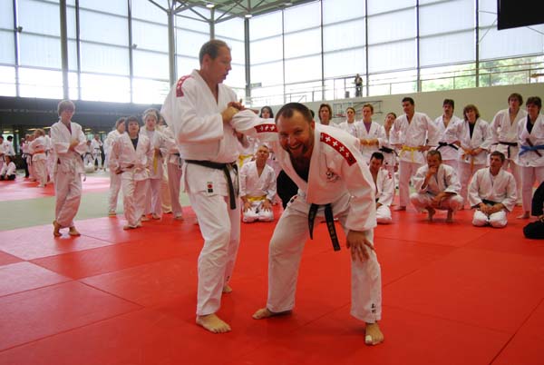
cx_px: 272
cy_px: 182
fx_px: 454
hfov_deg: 61.9
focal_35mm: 30
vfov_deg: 43.7
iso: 200
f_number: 3.8
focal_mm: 20
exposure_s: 1/30
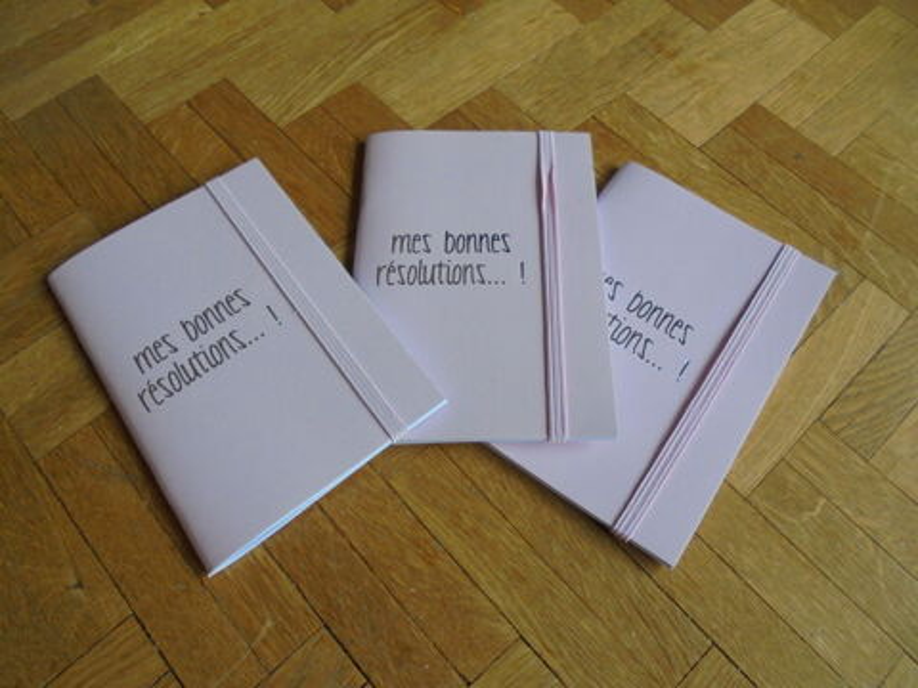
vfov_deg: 53.1
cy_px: 344
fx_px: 690
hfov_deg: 67.3
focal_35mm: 26
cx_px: 459
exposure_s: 1/60
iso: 250
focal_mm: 4.6
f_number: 3.5
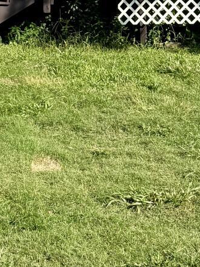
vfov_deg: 16.1
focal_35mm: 110
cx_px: 66
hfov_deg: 13.4
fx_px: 847
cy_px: -154
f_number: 1.78
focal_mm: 6.76
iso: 80
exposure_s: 1/3413
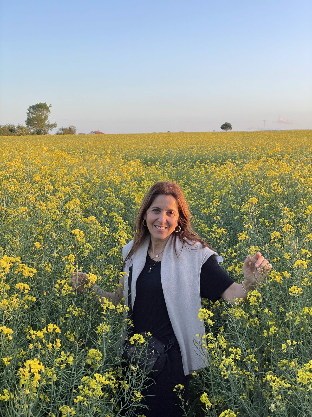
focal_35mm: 52
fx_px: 625
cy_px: 208
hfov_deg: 28.0
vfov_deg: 36.8
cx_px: 156
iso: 25
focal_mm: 6
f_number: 2
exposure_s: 1/111
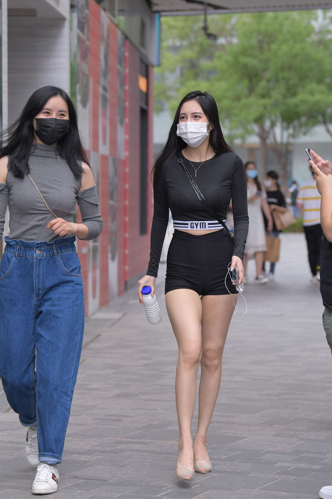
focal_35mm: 121
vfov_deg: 16.9
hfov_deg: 11.3
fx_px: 1674
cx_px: 202
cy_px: 244
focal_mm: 95
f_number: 4
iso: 720
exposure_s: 1/800
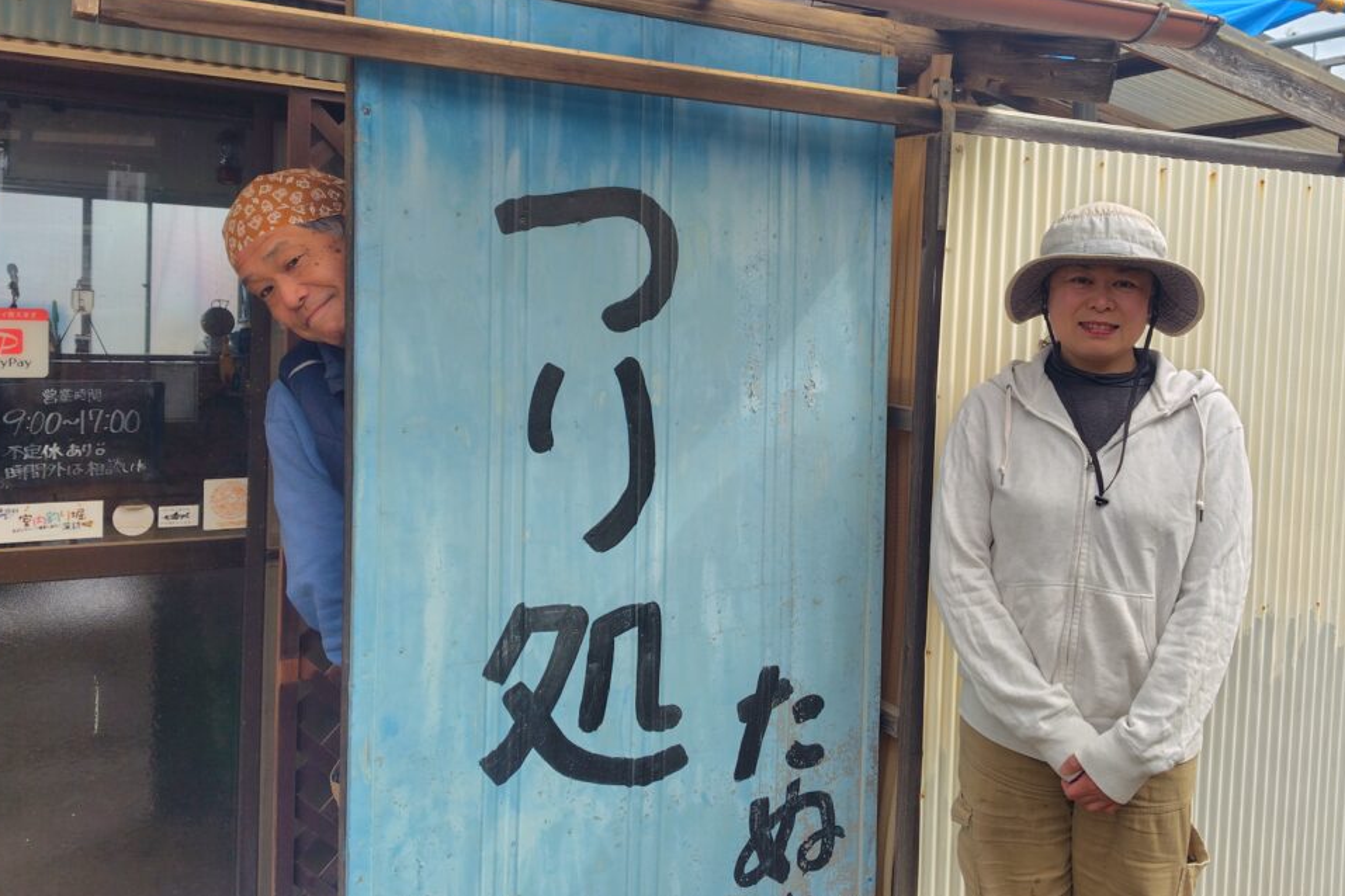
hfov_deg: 58.6
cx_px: 746
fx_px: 1195
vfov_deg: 41.0
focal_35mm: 32
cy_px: 367
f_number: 1.9
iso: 50
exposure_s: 1/775
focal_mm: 5.6
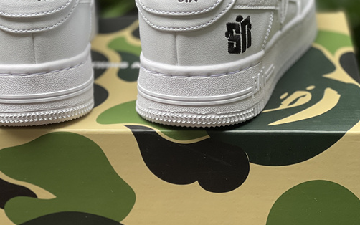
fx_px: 981
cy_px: 53
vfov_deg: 13.0
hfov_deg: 20.7
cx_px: 117
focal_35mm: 100
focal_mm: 7.5
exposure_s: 1/121
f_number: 2.2
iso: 125
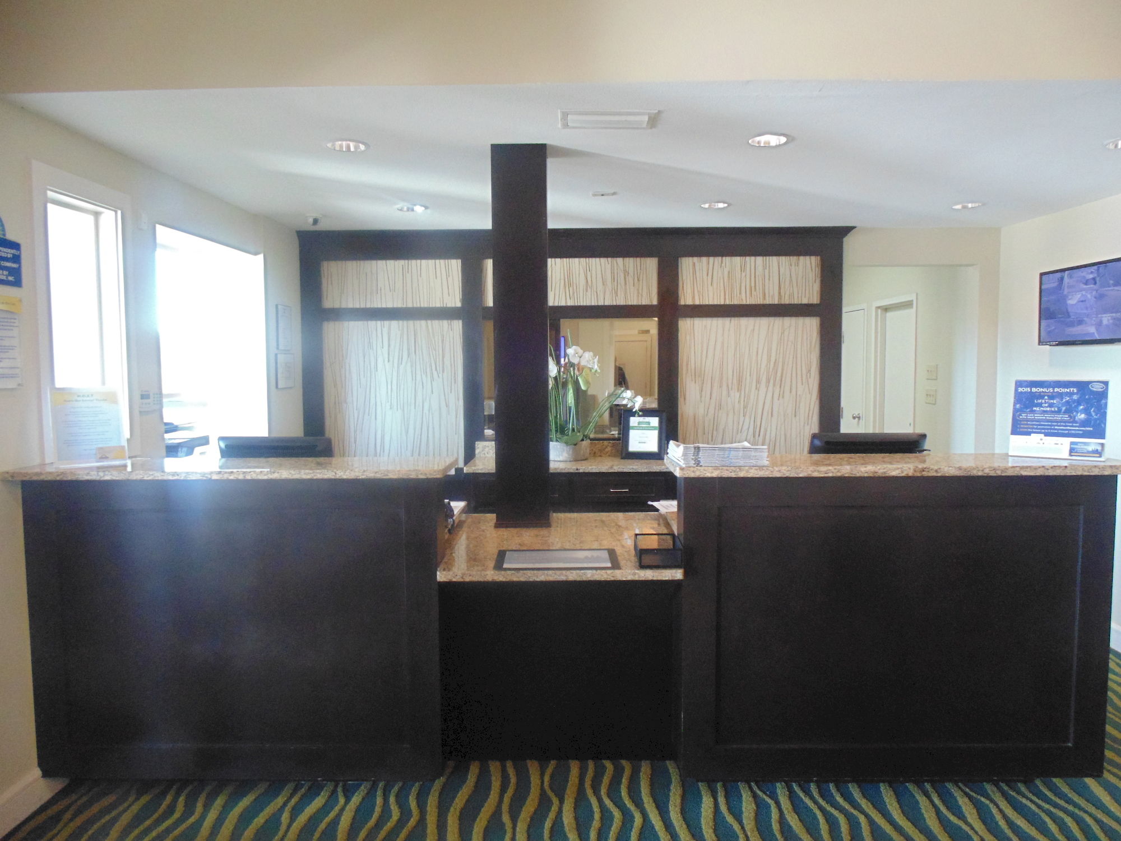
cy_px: 420
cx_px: 560
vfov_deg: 61.1
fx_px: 712
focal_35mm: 22
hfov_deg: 76.4
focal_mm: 4
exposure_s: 1/30
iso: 400
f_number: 3.1
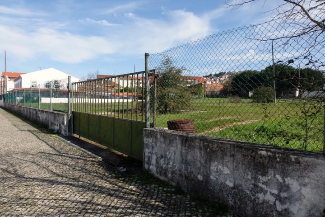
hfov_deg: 73.7
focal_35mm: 24
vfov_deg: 53.1
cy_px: 108
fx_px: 217
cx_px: 162
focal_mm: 8.81
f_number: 5.6
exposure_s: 1/800
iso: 2000
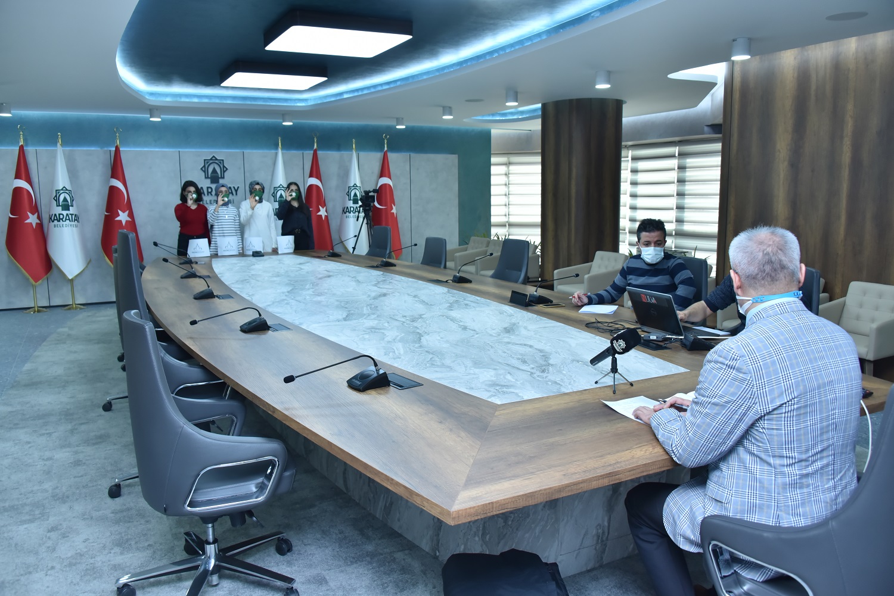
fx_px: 695
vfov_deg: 46.4
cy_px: 298
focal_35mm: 28
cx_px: 447
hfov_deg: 65.5
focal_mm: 28
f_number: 5.6
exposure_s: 1/160
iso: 800
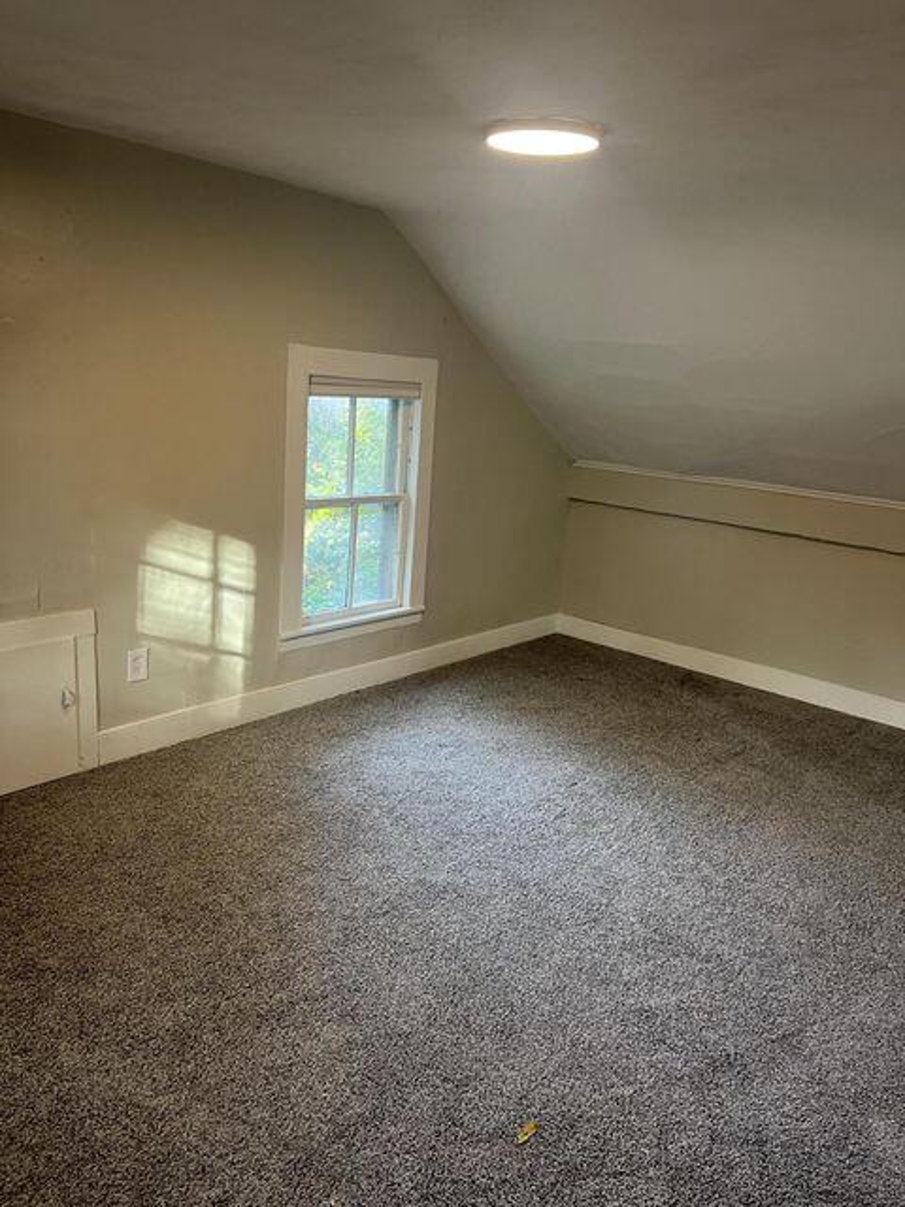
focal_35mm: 26
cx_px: 452
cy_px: 604
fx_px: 906
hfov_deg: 53.1
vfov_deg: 67.3
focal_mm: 5.7
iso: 80
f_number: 1.5
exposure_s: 1/60
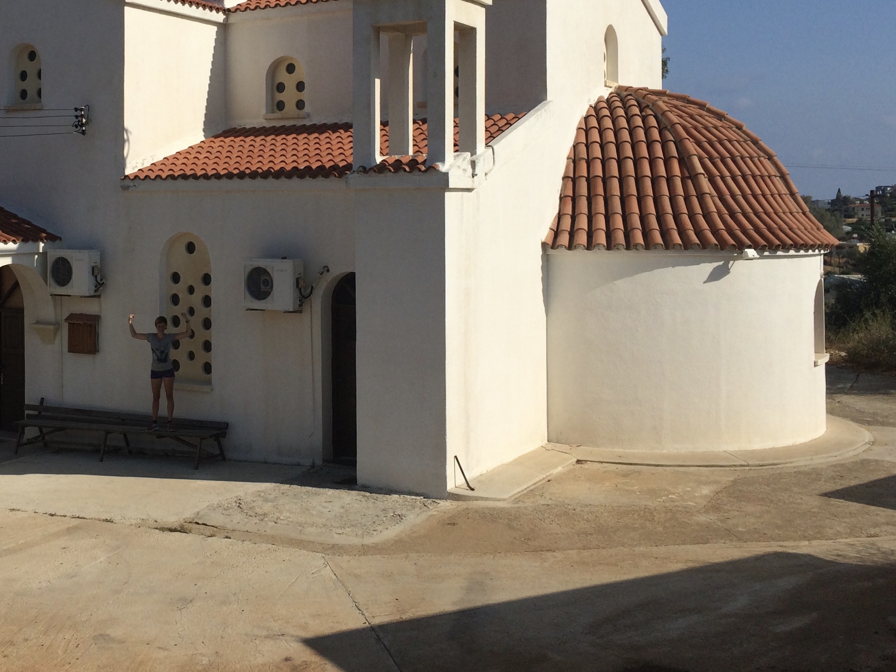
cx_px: 246
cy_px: 190
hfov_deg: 41.9
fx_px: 1139
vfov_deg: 32.4
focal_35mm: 44
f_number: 2.2
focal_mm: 4.15
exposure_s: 1/5128
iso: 32
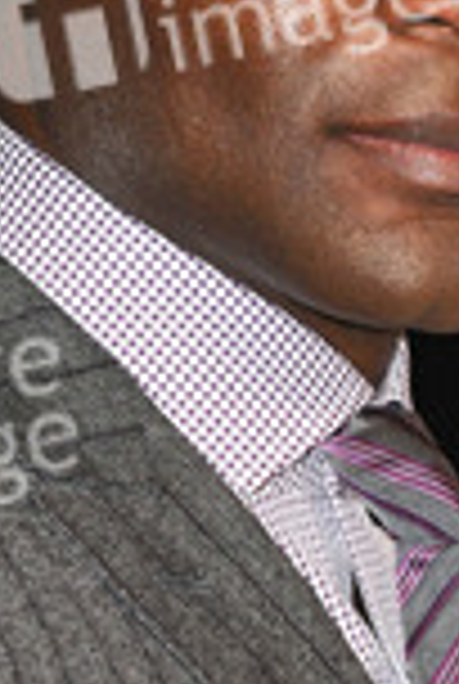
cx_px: 340
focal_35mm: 787
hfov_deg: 1.8
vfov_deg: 2.6
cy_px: 220
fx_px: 14982
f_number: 4.5
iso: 320
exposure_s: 1/200
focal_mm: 200
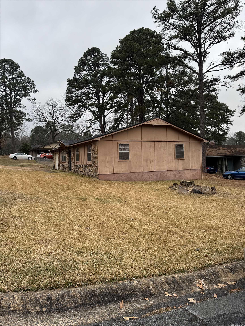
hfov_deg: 56.8
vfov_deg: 71.6
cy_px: 163
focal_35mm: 24
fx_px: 226
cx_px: 122
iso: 80
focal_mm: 6.76
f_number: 1.78
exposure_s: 1/664
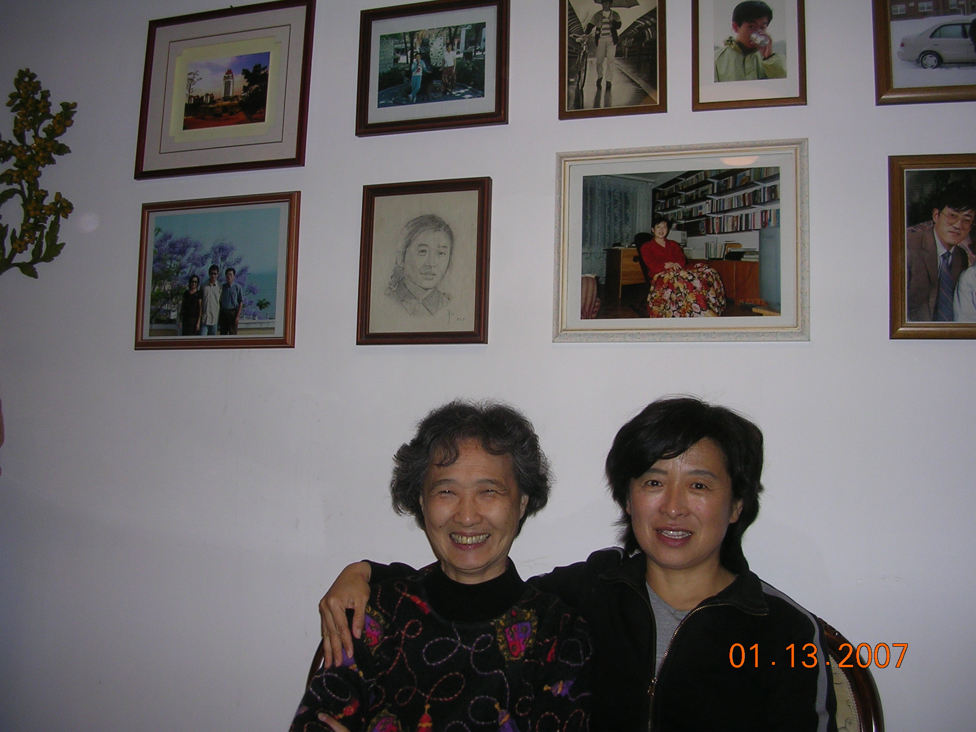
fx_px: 1071
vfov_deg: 37.7
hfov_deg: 49.0
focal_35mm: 38
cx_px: 488
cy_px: 366
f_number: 2.8
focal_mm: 5.8
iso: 50
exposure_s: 1/60.1
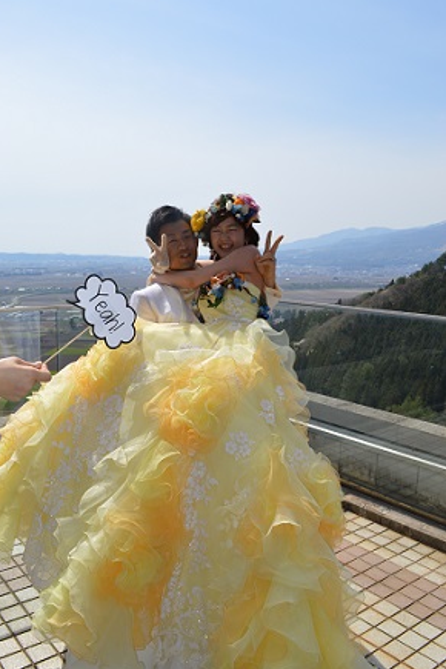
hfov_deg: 42.3
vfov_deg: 60.3
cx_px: 217
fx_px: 576
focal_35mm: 31
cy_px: 332
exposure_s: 1/200
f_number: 10
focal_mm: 20
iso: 100
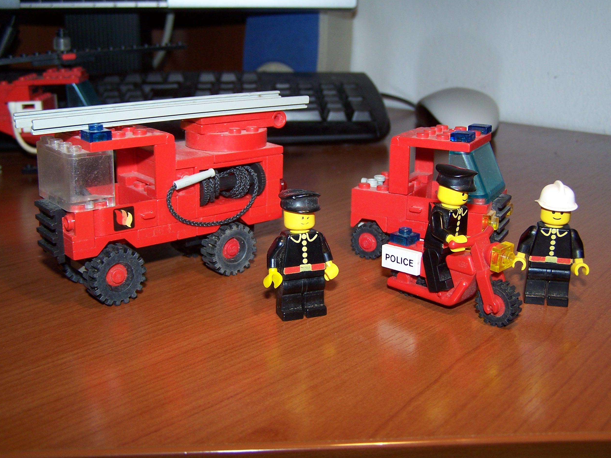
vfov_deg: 36.8
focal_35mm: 39
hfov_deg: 47.9
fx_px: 688
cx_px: 304
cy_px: 228
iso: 80
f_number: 2.8
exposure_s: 1/60
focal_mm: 6.3
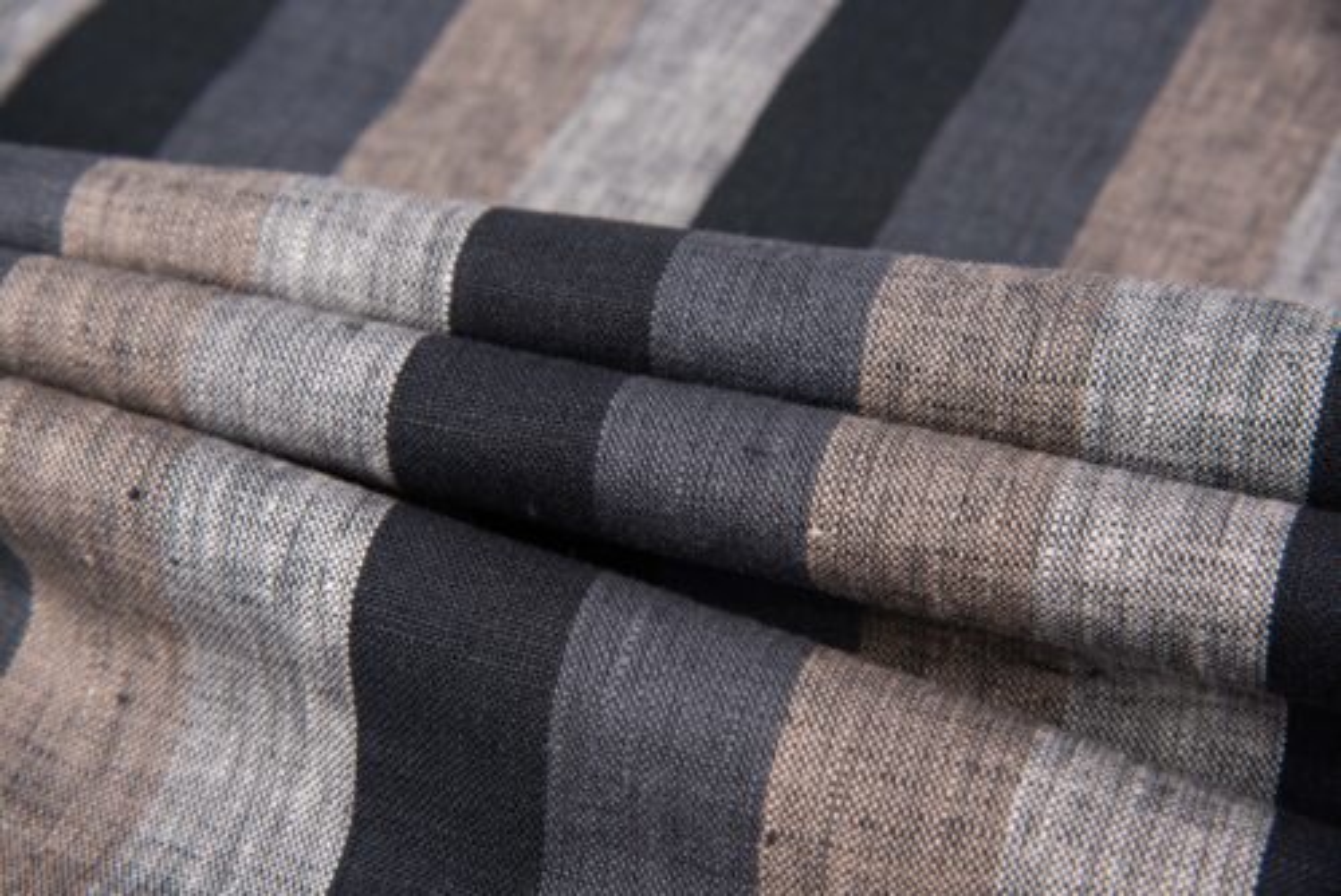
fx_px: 3727
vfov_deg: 13.7
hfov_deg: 20.4
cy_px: 448
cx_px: 670
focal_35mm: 100
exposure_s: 1/125
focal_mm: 100
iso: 100
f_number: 11
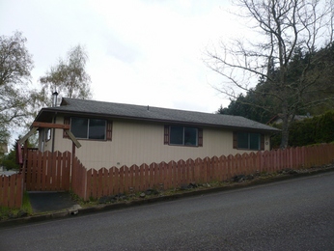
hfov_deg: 52.6
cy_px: 126
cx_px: 167
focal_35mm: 35
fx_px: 338
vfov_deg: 40.7
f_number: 8
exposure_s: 1/200
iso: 100
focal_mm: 5.8
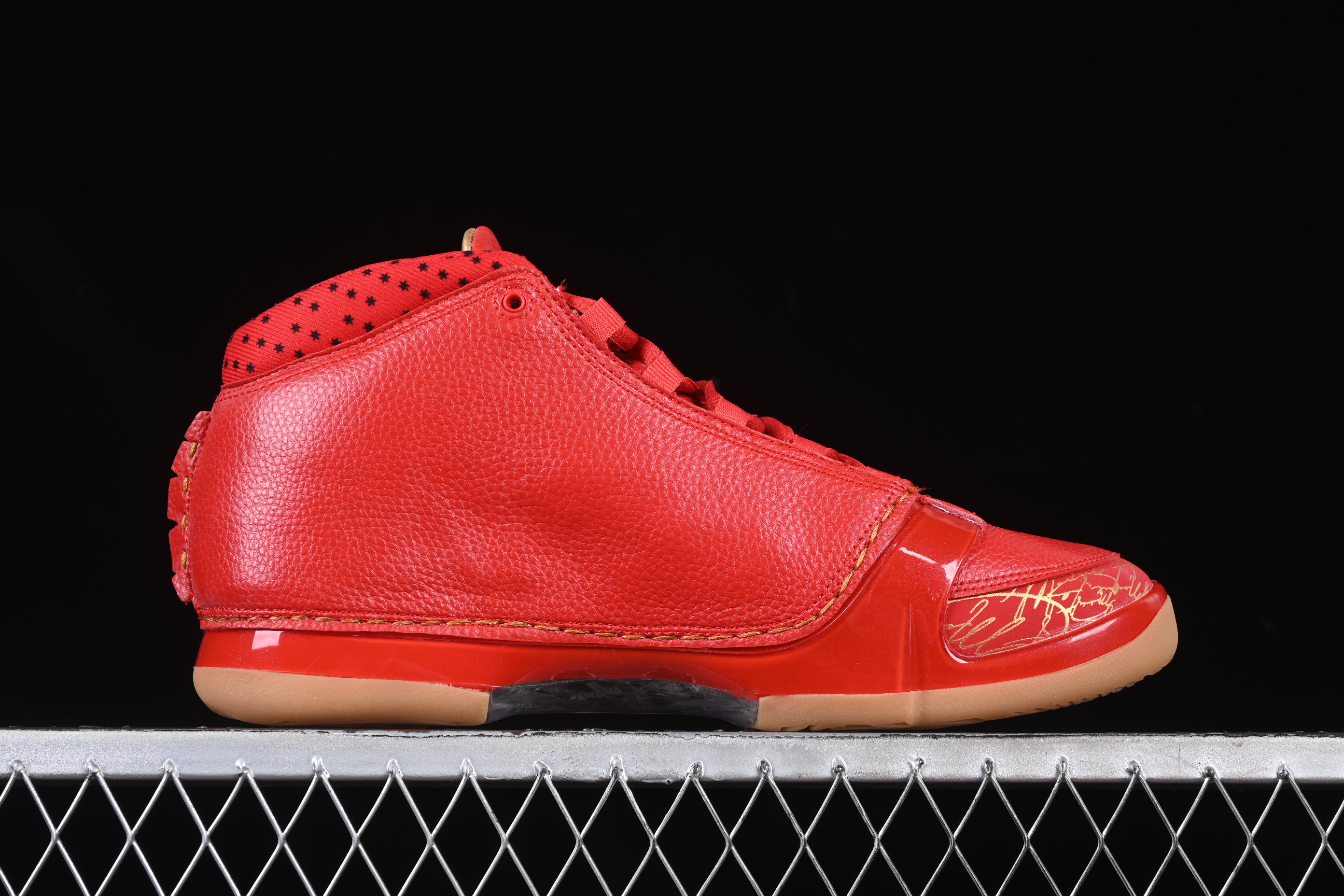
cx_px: 672
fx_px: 2800
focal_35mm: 75
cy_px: 448
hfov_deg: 27.0
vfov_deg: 18.2
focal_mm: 50
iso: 160
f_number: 6.3
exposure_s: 1/60
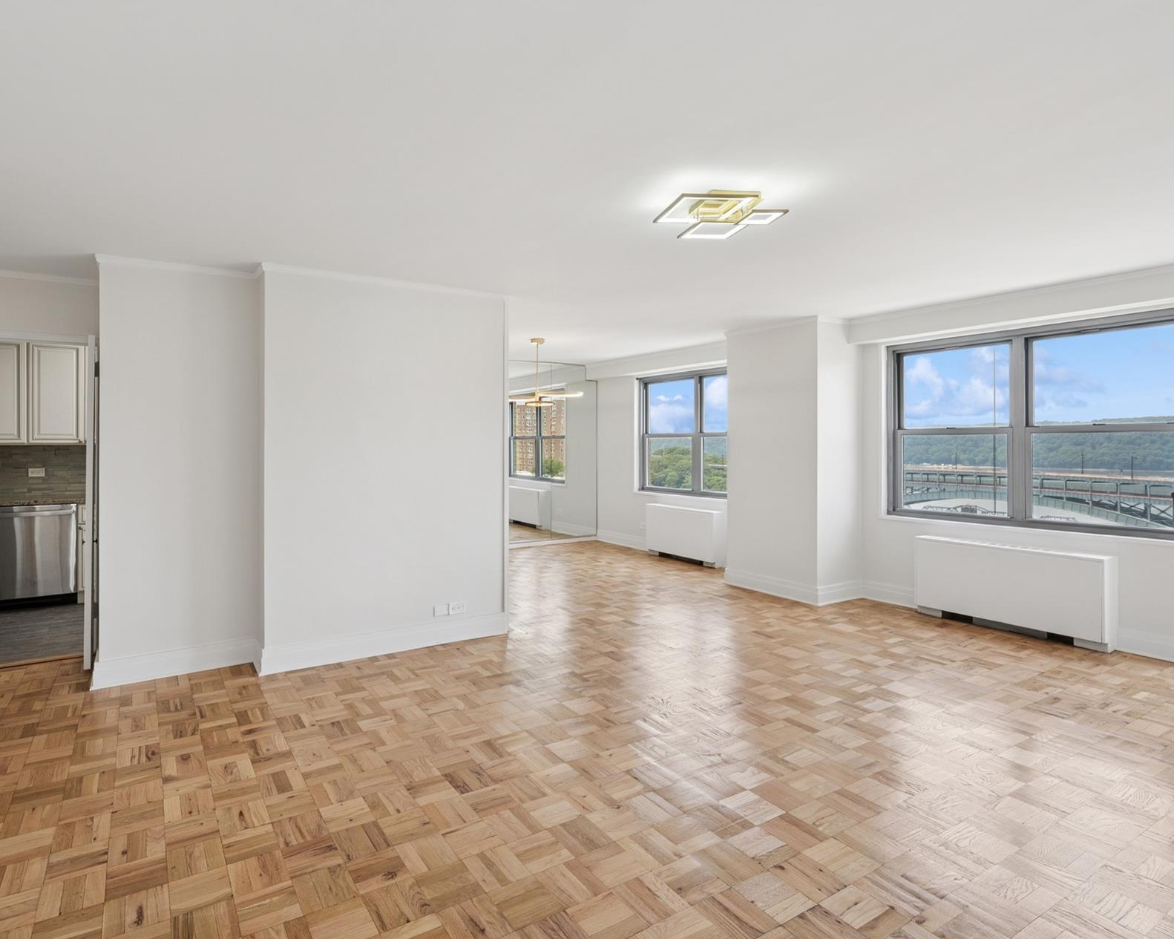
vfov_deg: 76.9
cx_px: 475
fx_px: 591
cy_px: 491
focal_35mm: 17
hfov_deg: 88.6
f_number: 11
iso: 200
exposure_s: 1/40
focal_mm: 14
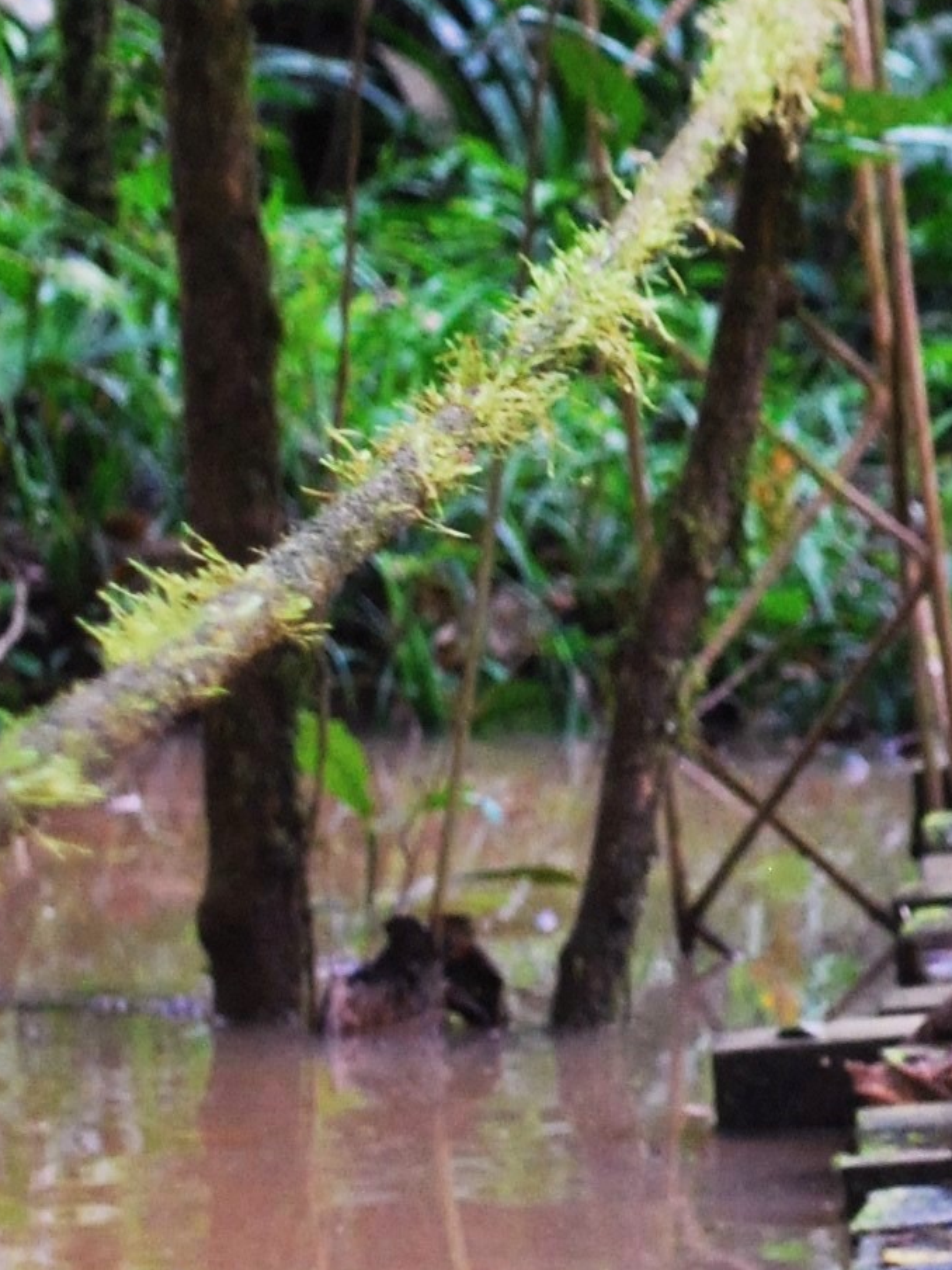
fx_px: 12470
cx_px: 1431
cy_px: -471
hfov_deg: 4.3
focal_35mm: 340
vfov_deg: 5.8
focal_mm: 55
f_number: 5.6
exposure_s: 1/30
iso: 560
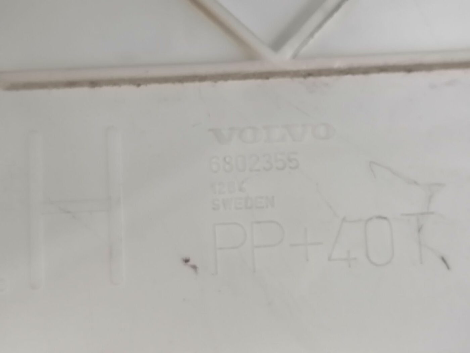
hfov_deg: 34.3
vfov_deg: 26.1
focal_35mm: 56
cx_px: 235
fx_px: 760
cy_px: 176
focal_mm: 4.75
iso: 250
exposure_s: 1/33.3
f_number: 1.8
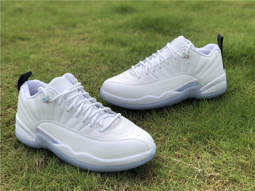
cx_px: 128
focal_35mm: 52
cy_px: 96
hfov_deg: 36.8
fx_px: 383
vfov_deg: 28.0
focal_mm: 6
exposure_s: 1/813
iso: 16
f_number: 2.4
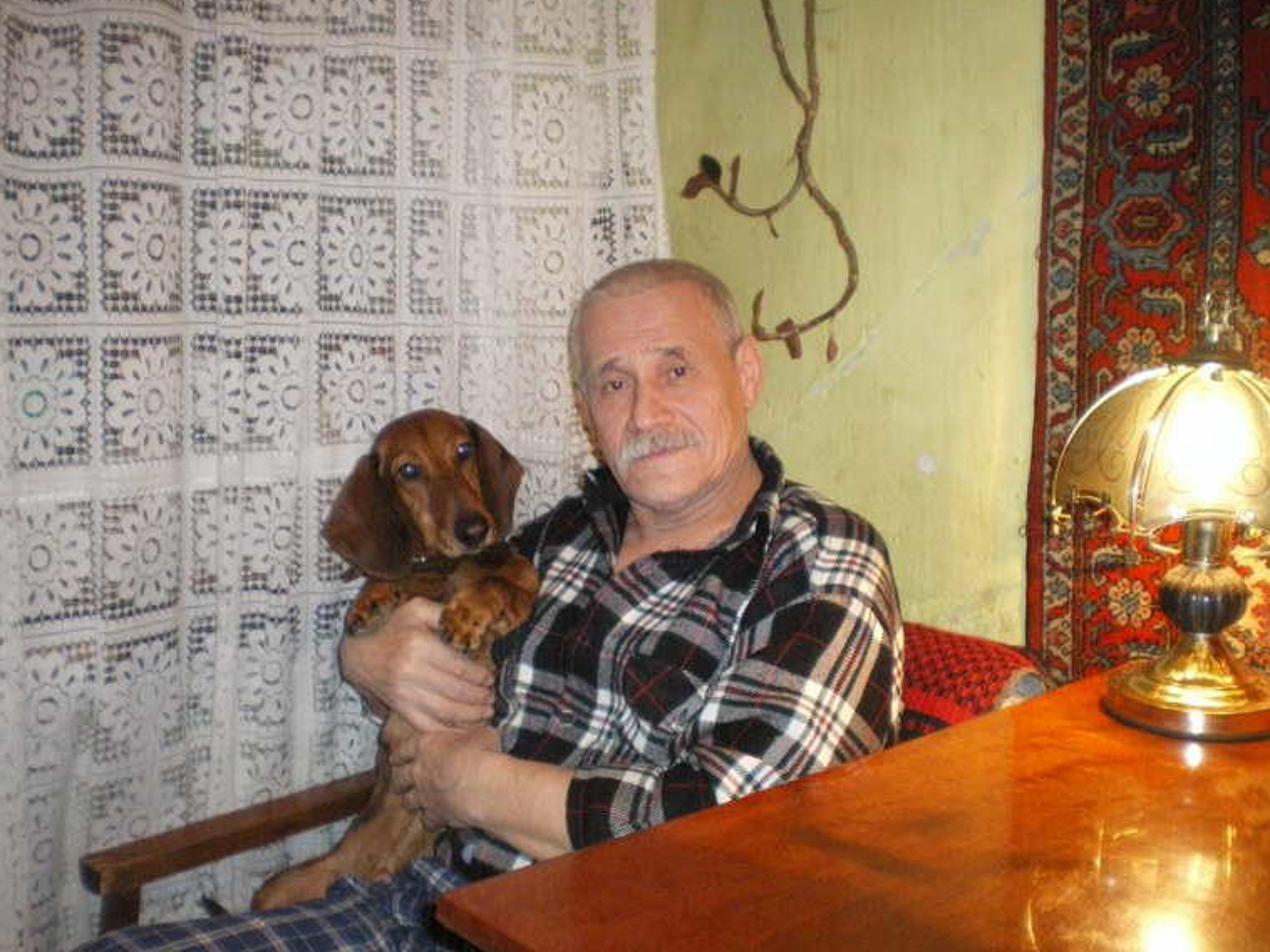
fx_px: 1394
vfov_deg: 37.7
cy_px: 491
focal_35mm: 38
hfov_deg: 49.0
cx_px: 615
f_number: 3.1
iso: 800
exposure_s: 1/50
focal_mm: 6.3
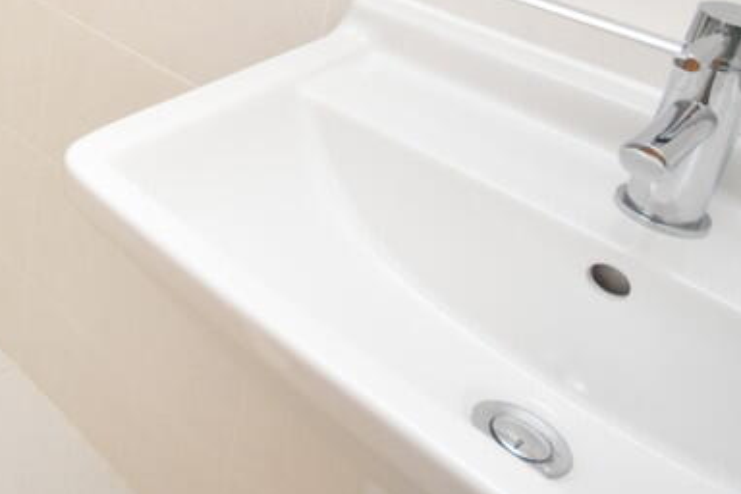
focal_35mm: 40
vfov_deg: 28.8
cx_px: -168
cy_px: -103
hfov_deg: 36.3
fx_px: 823
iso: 800
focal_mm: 10
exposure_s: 1/160
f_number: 4.5
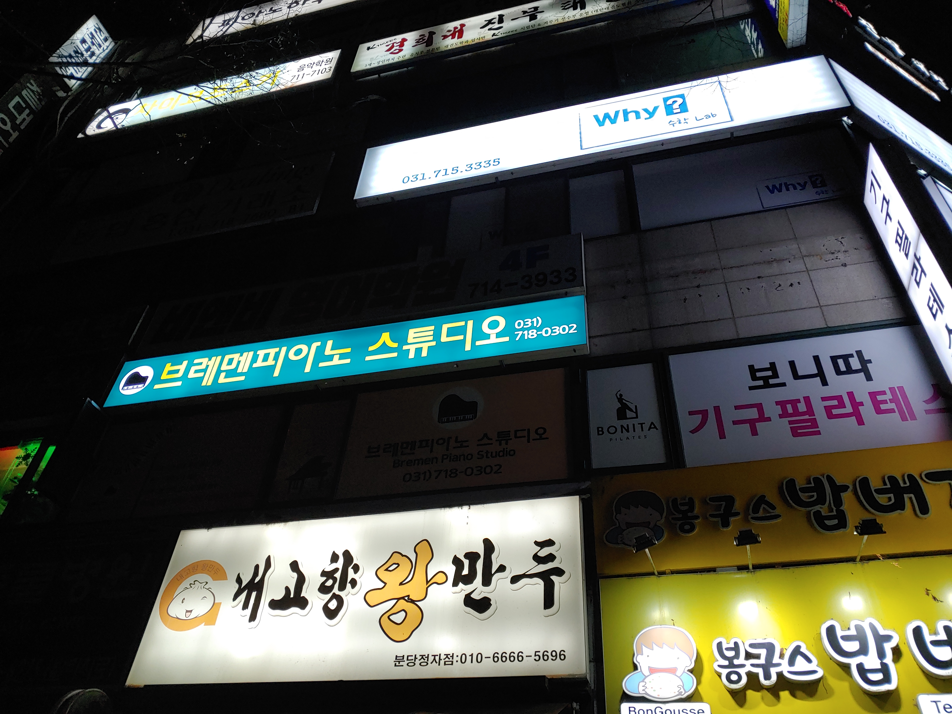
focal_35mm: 25
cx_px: 476
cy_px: 357
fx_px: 688
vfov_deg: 54.9
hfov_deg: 69.4
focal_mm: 4.23
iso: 100
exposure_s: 1/120
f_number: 1.5
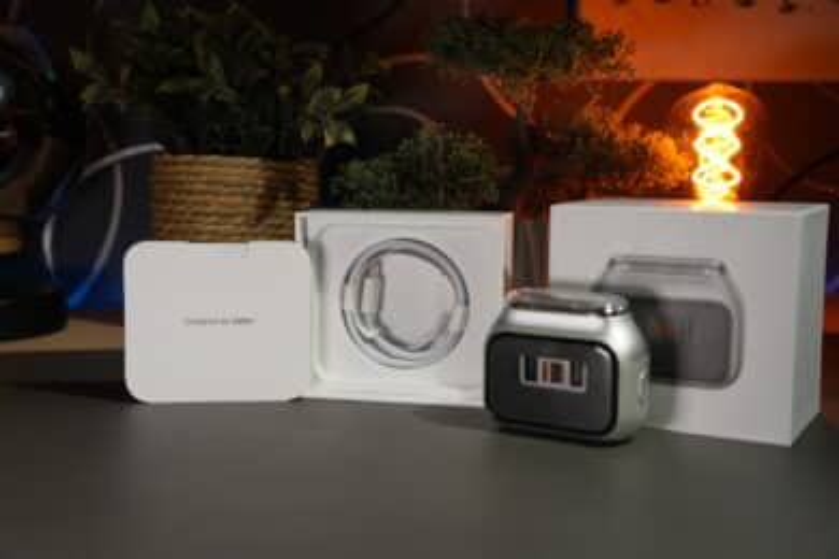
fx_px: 1144
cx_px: 420
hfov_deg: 40.3
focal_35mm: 49
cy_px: 280
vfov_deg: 27.5
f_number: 7.1
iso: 160
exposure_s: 1/50
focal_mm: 49.1
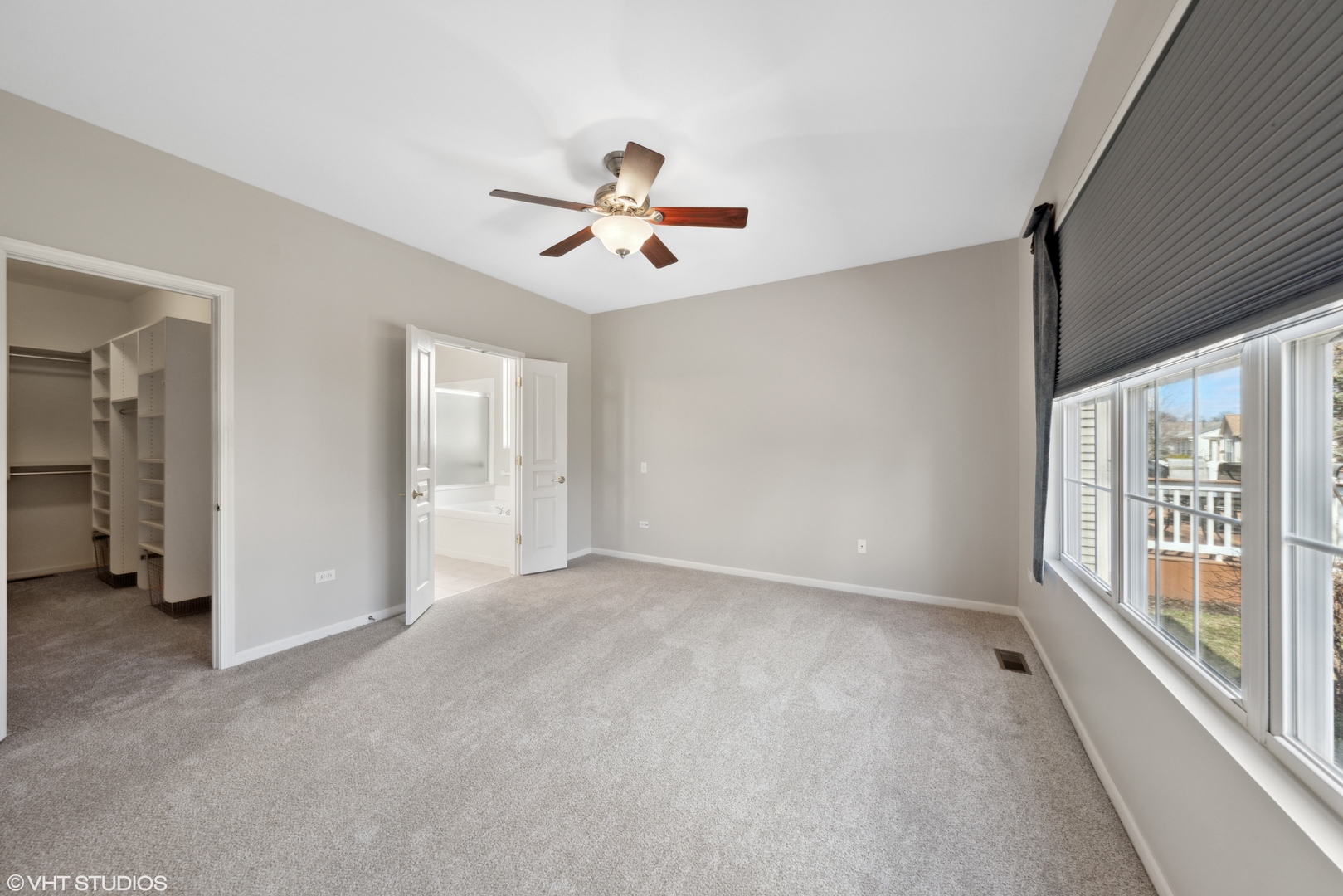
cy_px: 448
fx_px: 448
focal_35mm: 12
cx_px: 672
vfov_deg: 90.0
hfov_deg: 112.6
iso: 200
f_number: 8
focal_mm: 12
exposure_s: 1/125
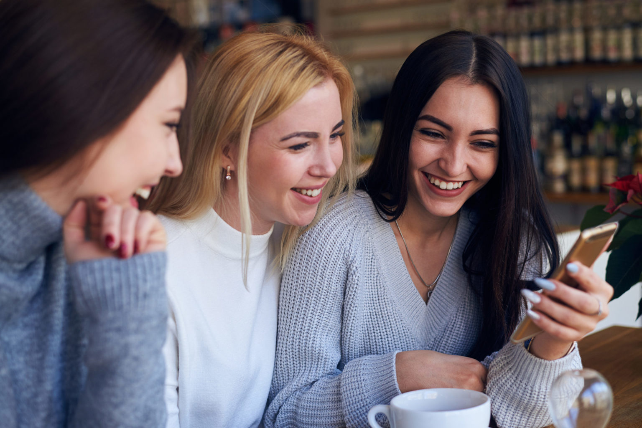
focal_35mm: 50
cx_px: 321
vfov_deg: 27.0
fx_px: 892
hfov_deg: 39.6
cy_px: 214
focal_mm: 50
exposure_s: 1/250
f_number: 3.2
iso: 400
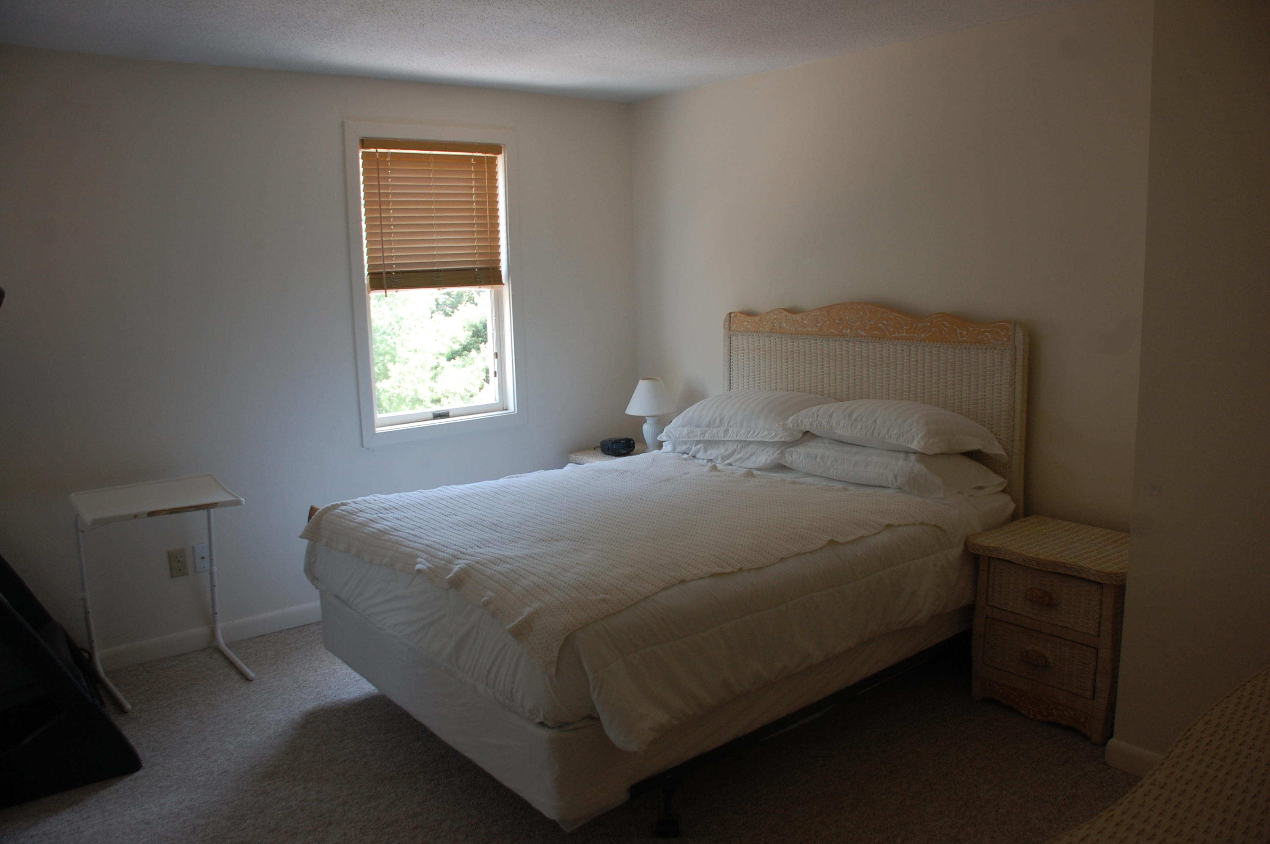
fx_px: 952
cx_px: 635
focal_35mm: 27
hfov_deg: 67.4
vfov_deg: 47.8
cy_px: 422
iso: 400
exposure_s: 1/80
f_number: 4.5
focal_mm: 18
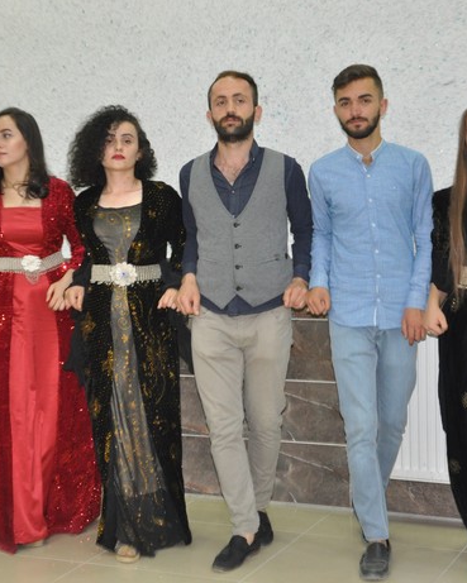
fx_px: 1290
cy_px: 290
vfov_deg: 25.5
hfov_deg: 20.5
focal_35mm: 75
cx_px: 214
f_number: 4.5
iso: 1250
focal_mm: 35
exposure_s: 1/60
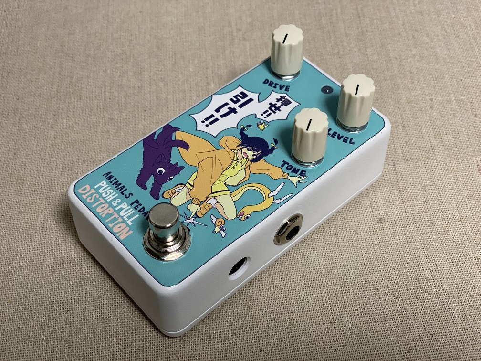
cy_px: 180
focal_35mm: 52
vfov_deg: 28.0
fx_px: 723
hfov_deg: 36.8
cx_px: 240
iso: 200
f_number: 2
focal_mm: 6
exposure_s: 1/100
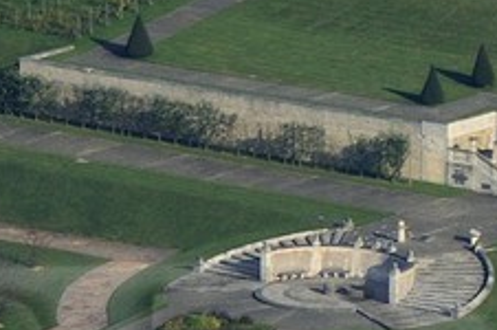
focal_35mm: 1419
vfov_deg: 1.0
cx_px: 0
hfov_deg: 1.5
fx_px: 19562
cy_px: 629
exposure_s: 1/800
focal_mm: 200
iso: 400
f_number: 11
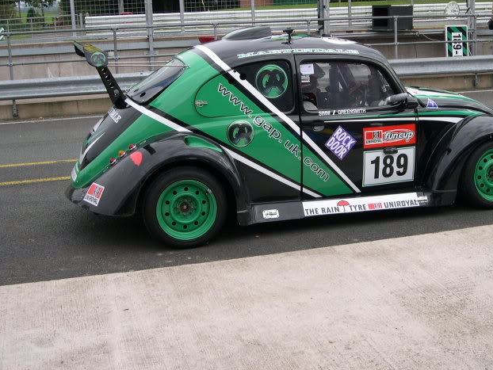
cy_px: 153
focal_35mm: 54
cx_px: 311
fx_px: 769
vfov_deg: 27.0
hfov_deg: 35.3
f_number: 2.9
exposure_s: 1/448
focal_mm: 9
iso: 100
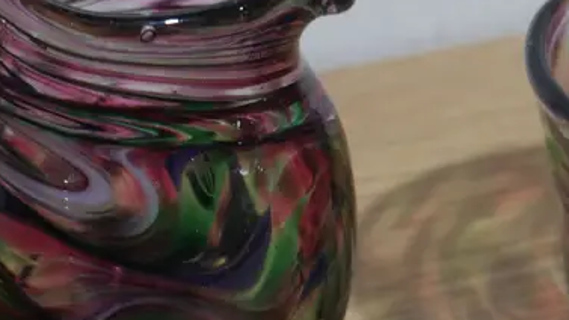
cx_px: 491
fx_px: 2142
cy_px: 283
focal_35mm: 142
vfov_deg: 8.5
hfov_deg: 15.0
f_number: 5.2
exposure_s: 1/60
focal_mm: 24
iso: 500
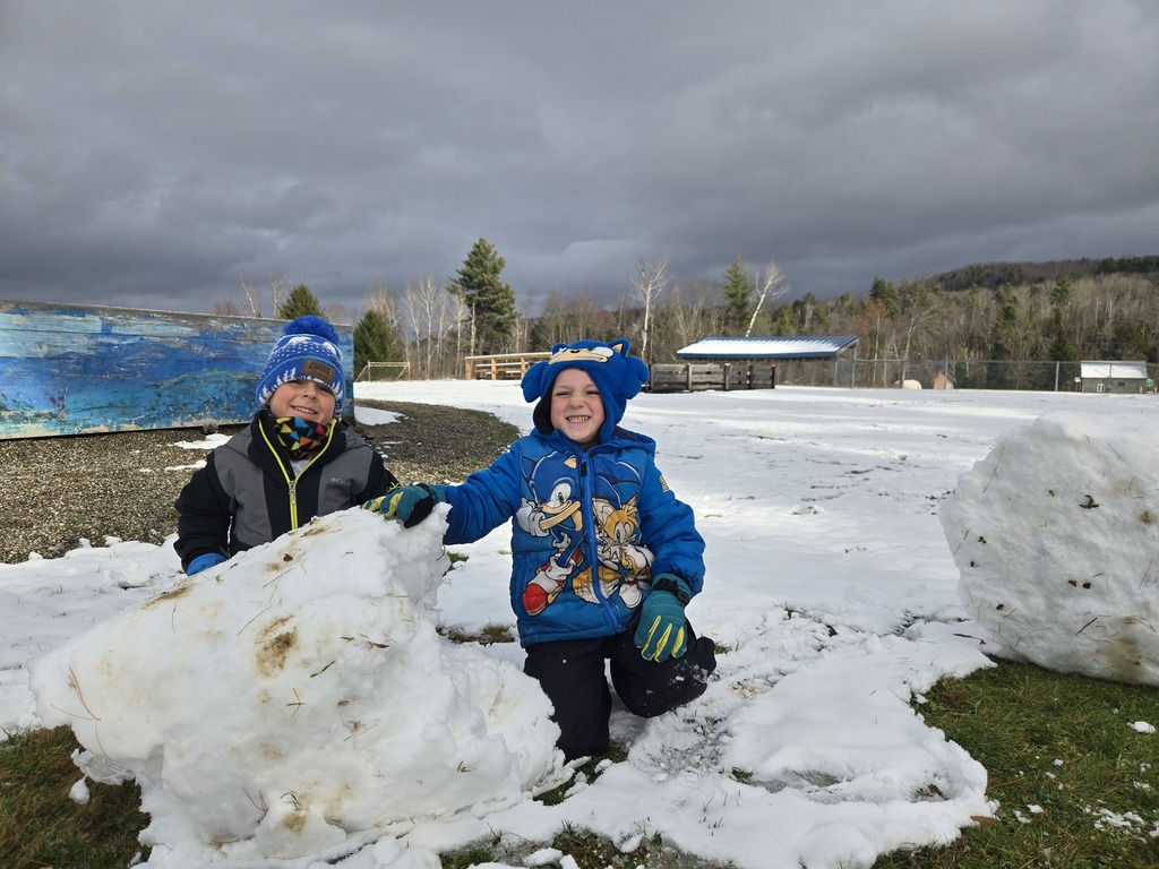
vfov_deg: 58.9
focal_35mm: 23
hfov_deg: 73.9
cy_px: 434
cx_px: 580
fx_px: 770
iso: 25
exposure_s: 1/2805
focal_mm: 5.4
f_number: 1.8
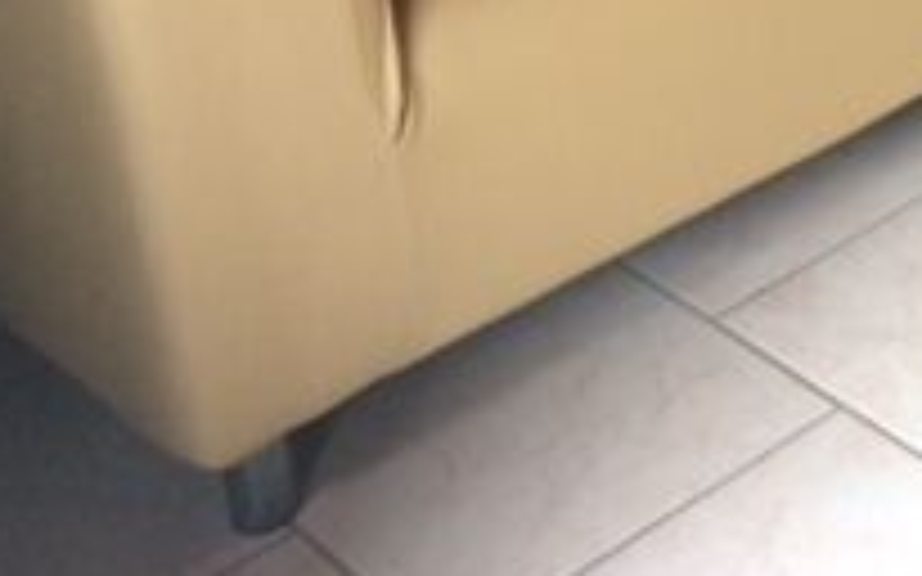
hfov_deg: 19.2
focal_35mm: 96
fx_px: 2412
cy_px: -414
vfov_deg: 12.6
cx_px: 1340
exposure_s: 1/33
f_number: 2.2
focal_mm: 4.15
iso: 80
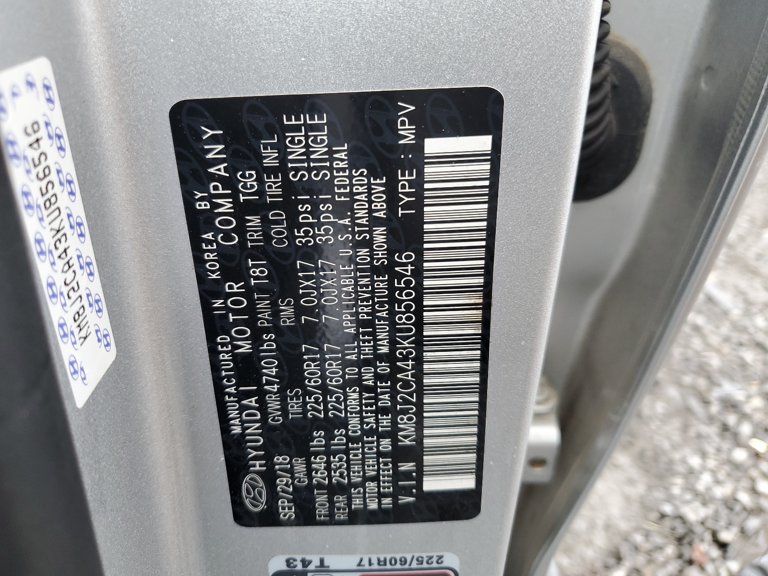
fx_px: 577
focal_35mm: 26
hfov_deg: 67.3
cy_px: 288
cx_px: 384
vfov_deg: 53.1
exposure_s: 1/120
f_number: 1.5
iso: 56
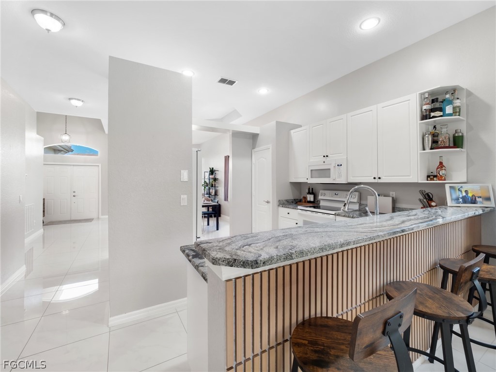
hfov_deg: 102.1
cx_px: 248
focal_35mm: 14
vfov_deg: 85.7
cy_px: 186
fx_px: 201
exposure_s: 1/5
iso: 200
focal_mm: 7
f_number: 7.1
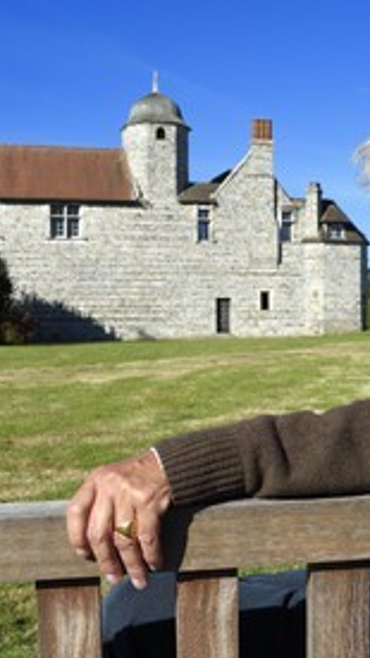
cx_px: 258
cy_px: 327
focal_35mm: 51
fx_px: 891
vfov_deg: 40.6
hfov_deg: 23.3
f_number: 13
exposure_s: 1/250
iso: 200
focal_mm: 32
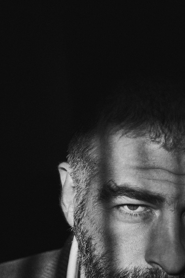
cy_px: 238
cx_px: 155
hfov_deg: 10.4
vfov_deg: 15.5
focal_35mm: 131
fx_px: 1012
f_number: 2.8
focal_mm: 48
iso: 200
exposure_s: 1/640
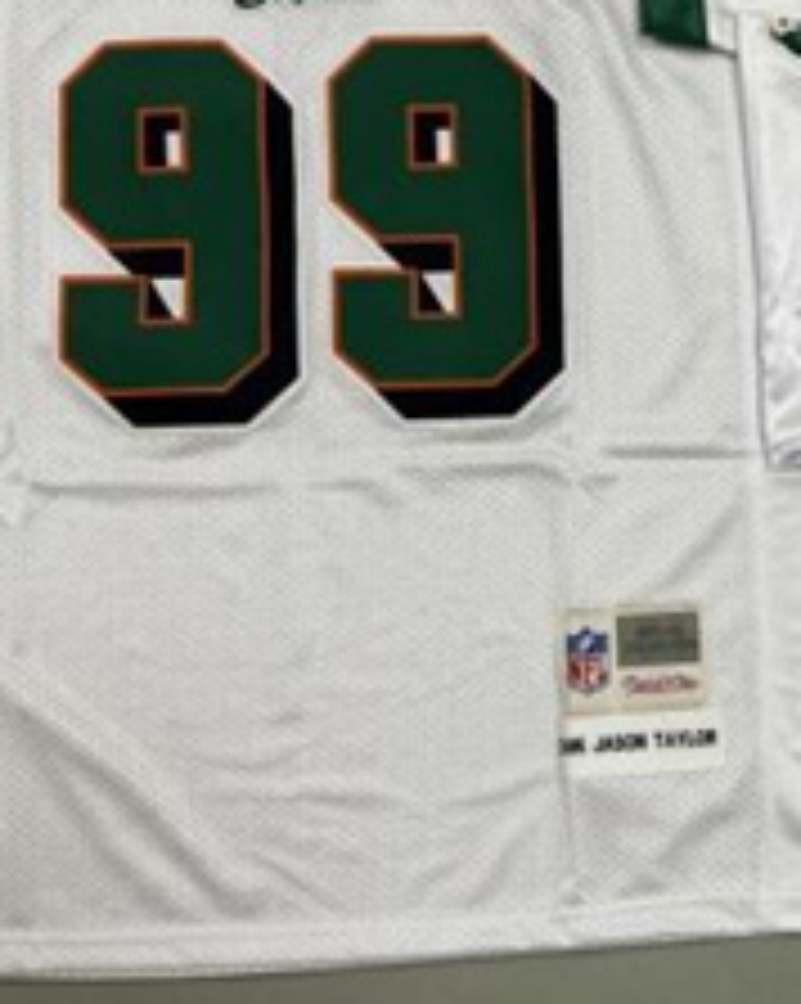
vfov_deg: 30.0
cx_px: 873
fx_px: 1869
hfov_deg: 22.8
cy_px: 450
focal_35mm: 63
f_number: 1.78
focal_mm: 6.76
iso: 125
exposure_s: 1/100
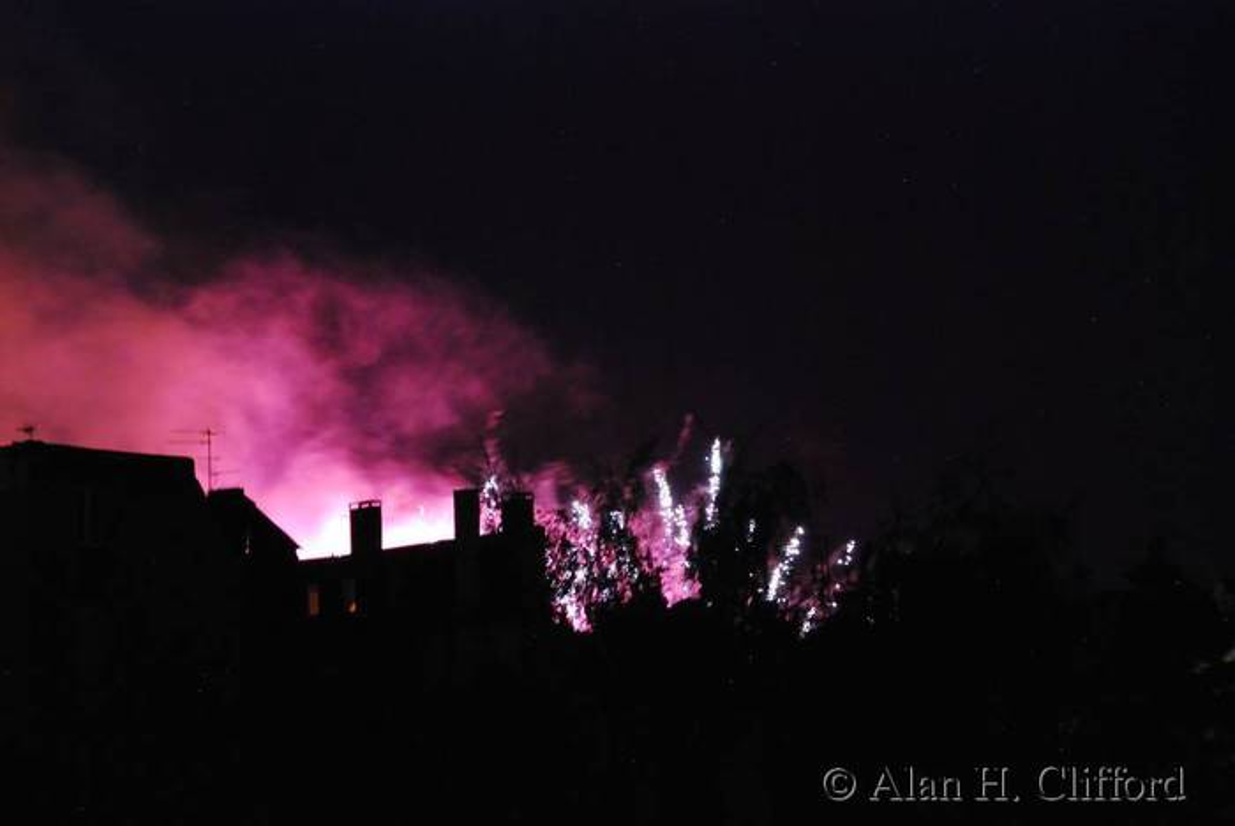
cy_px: 413
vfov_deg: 12.2
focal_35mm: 112
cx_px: 618
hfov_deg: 18.2
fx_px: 3862
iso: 1600
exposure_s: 1/2
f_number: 5.3
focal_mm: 75
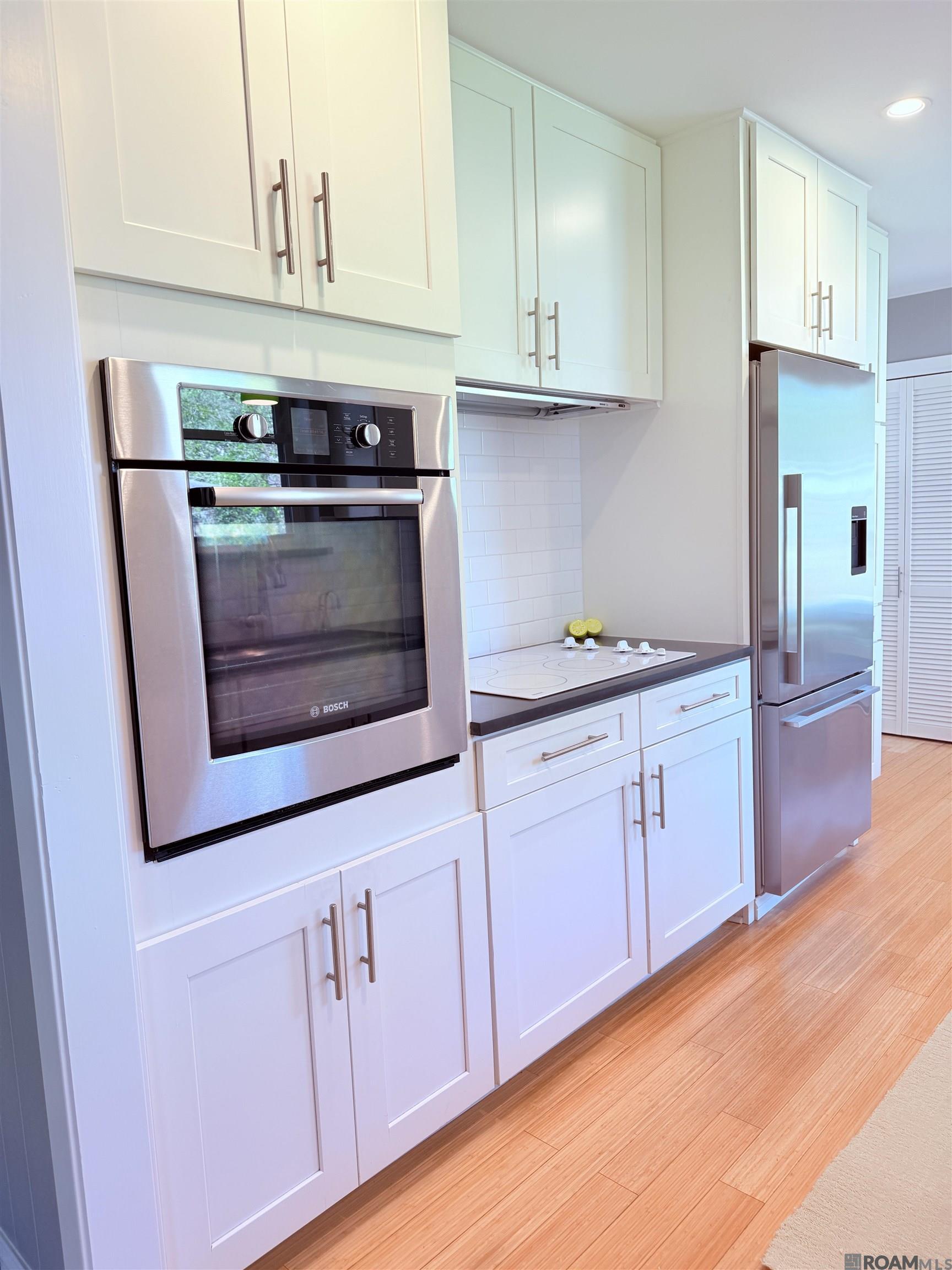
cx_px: 476
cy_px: 635
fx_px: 880
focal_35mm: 24
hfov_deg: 56.8
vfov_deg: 71.6
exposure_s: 1/120
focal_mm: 6.76
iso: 100
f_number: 1.78
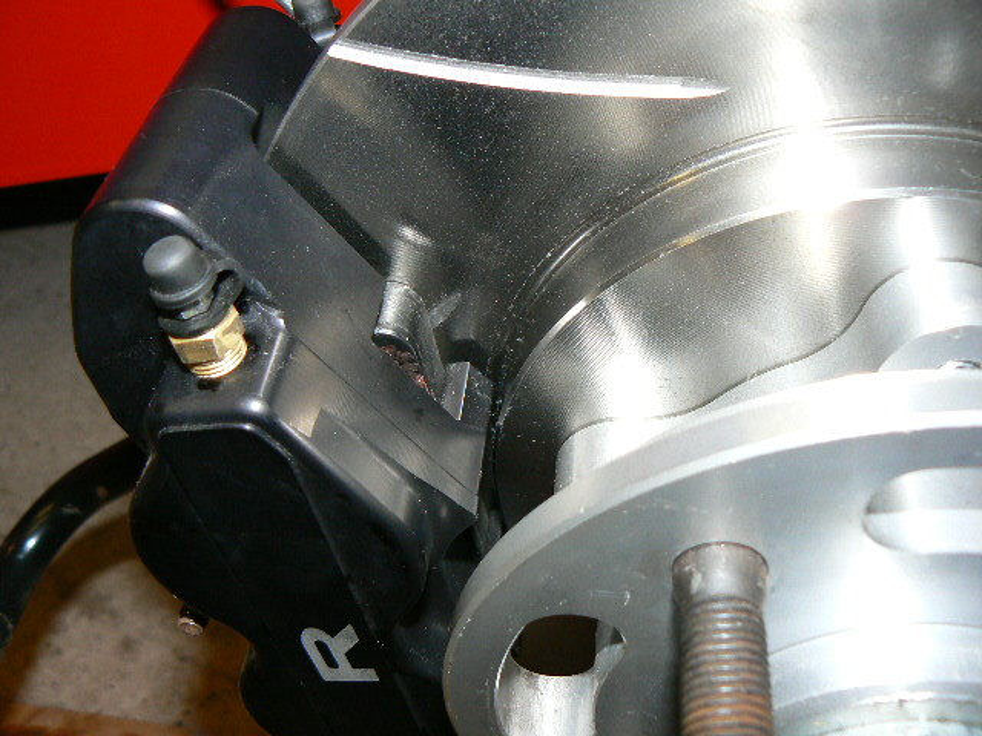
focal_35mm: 36
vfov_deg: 39.7
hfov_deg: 51.4
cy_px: 368
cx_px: 491
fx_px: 1021
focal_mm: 6
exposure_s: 1/30
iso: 100
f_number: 2.8
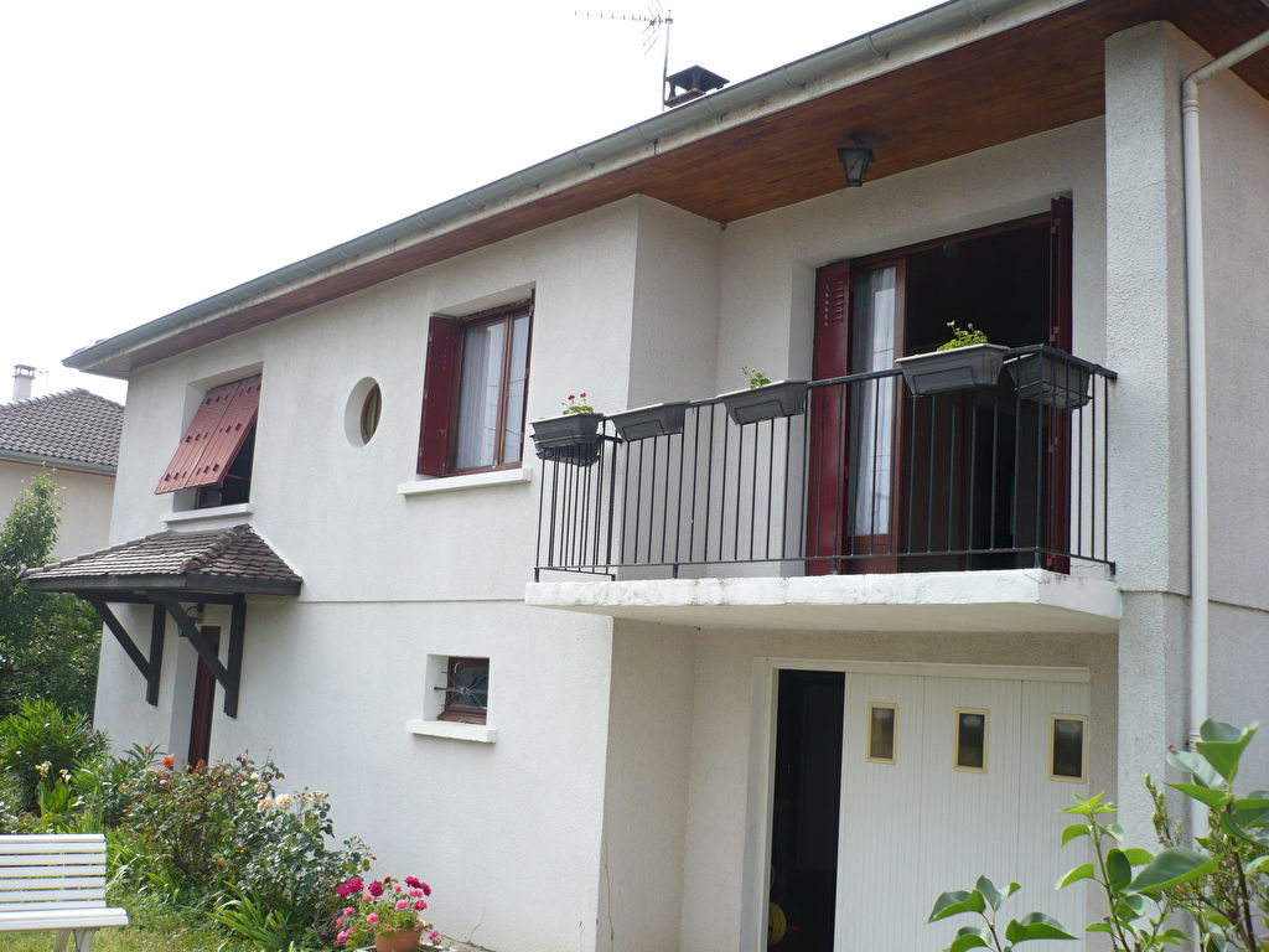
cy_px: 476
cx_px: 634
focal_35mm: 35
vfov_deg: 40.7
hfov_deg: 52.6
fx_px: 1283
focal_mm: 5.8
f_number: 2.8
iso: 100
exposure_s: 1/800
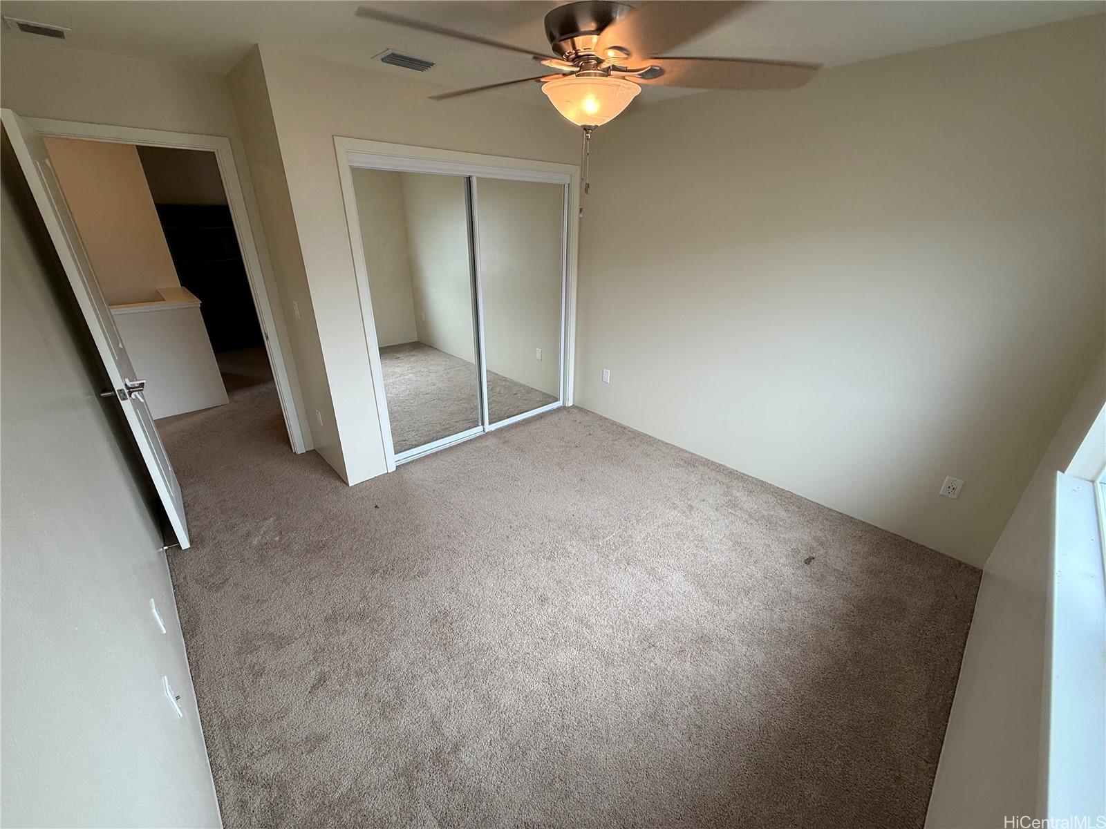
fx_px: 447
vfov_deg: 85.7
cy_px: 414
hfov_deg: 102.1
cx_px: 553
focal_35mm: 14
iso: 80
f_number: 2.2
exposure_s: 1/120
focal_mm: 2.22
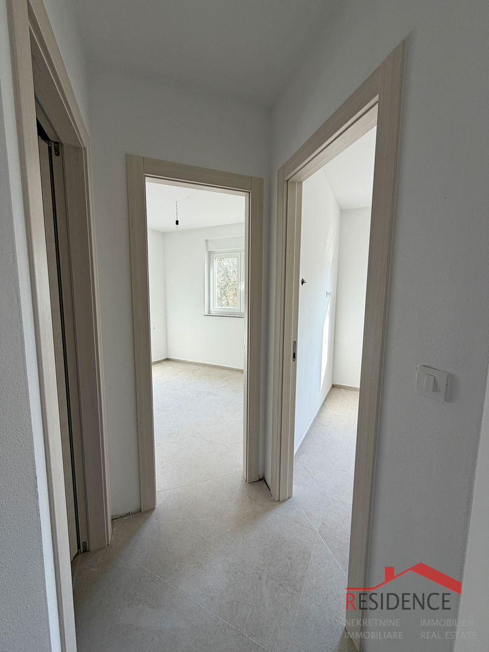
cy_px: 326
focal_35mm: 14
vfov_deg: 102.1
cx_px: 244
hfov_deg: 85.7
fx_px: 264
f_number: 2.2
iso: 64
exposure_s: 1/121
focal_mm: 2.22
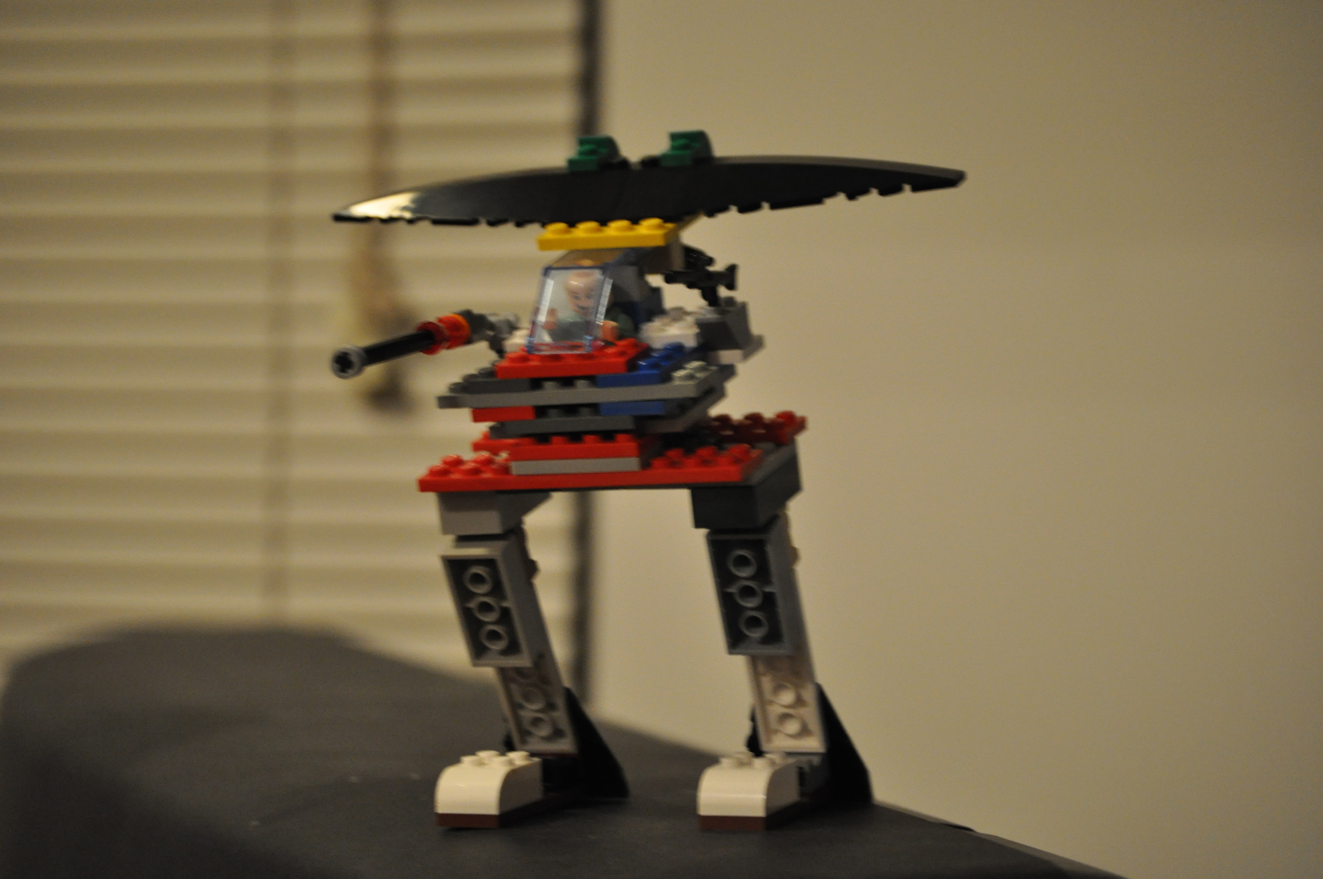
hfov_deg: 24.6
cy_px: 440
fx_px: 3028
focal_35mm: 82
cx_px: 662
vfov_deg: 16.5
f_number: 4
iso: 1600
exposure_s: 1/25
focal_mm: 55
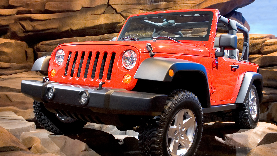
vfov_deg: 28.0
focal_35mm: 43
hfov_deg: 47.8
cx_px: 138
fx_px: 312
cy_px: 86
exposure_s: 1/15
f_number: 6.3
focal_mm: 27
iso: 200
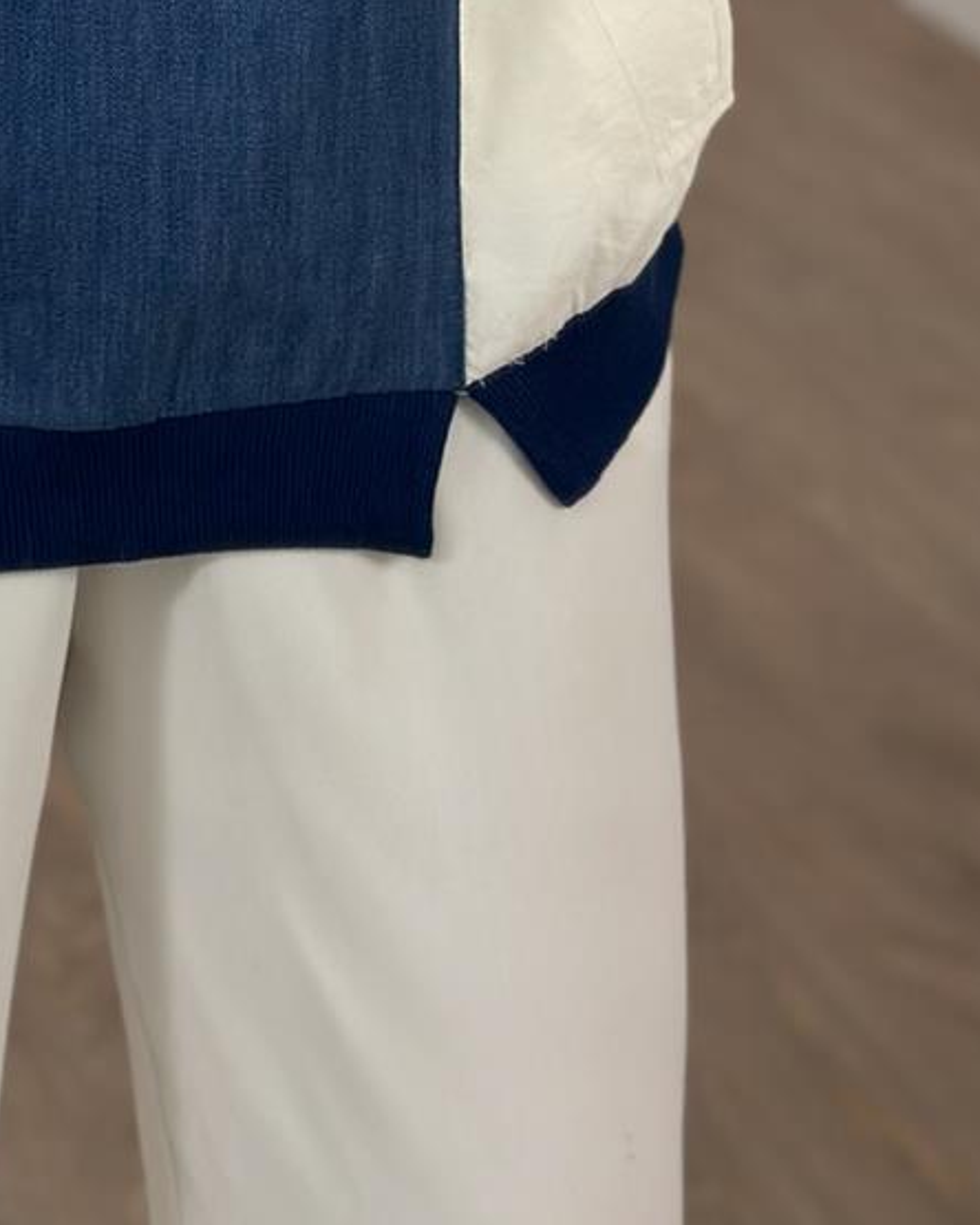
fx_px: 4894
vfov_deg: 13.8
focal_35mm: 135
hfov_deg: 11.3
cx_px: 35
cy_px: -307
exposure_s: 1/347
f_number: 1.78
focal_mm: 6.86
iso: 80
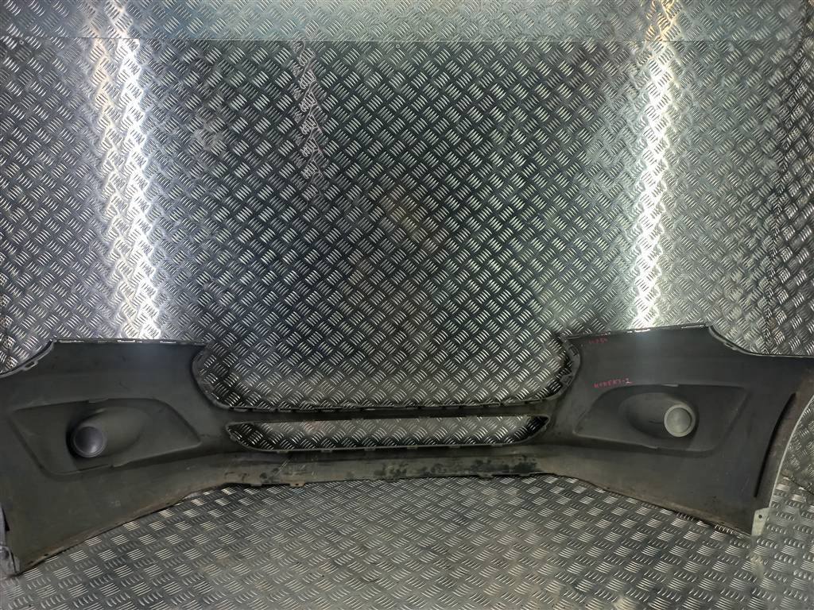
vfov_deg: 54.9
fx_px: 588
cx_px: 407
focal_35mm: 25
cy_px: 305
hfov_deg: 69.4
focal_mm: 4.6
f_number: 1.8
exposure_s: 1/50
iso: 40
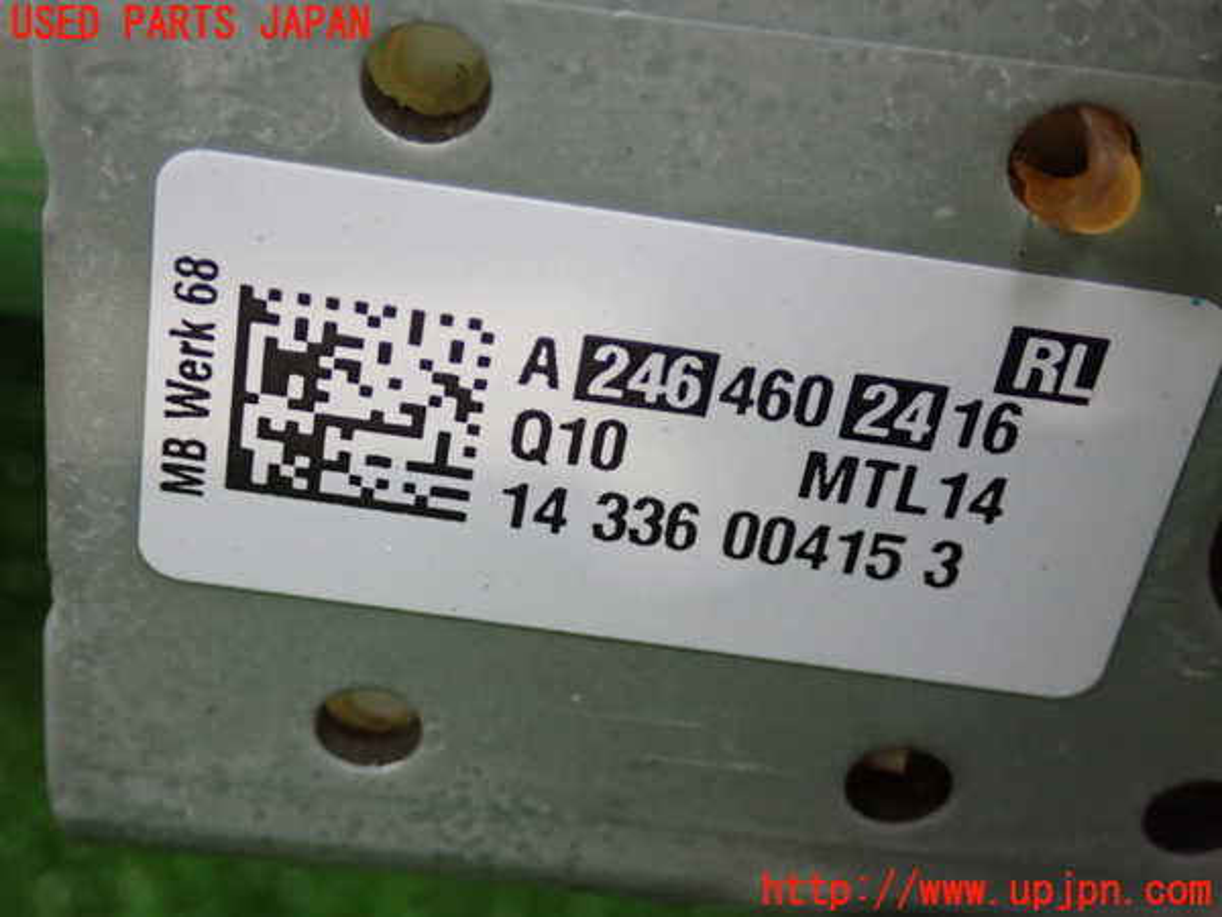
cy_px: 458
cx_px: 611
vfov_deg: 23.7
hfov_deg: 31.2
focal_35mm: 62
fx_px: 2189
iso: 800
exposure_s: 1/60
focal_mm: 11.09
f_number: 3.6
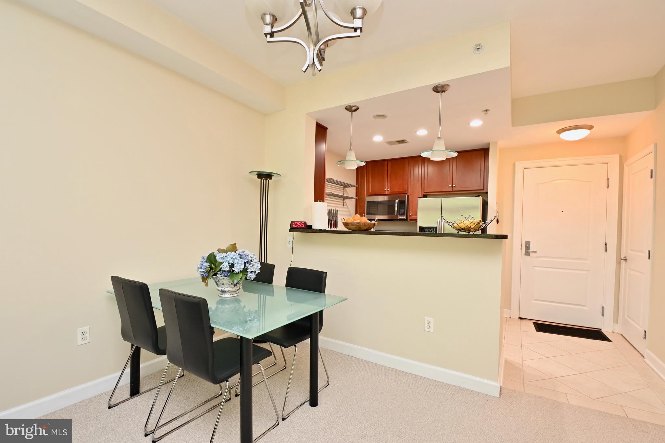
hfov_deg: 100.4
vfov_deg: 77.3
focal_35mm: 15
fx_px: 277
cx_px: 332
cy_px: 222
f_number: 7.1
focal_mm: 10
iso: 200
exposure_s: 1/6
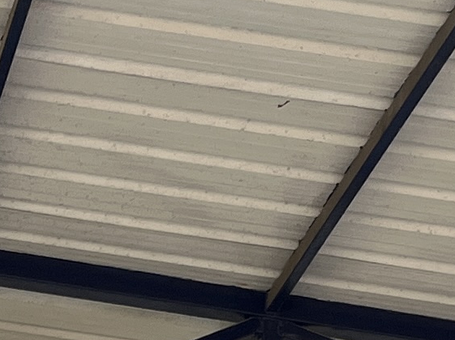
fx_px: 2456
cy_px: 807
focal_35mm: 187
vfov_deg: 7.4
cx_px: -378
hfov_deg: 10.0
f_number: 1.6
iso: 40
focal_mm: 5.1
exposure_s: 1/189
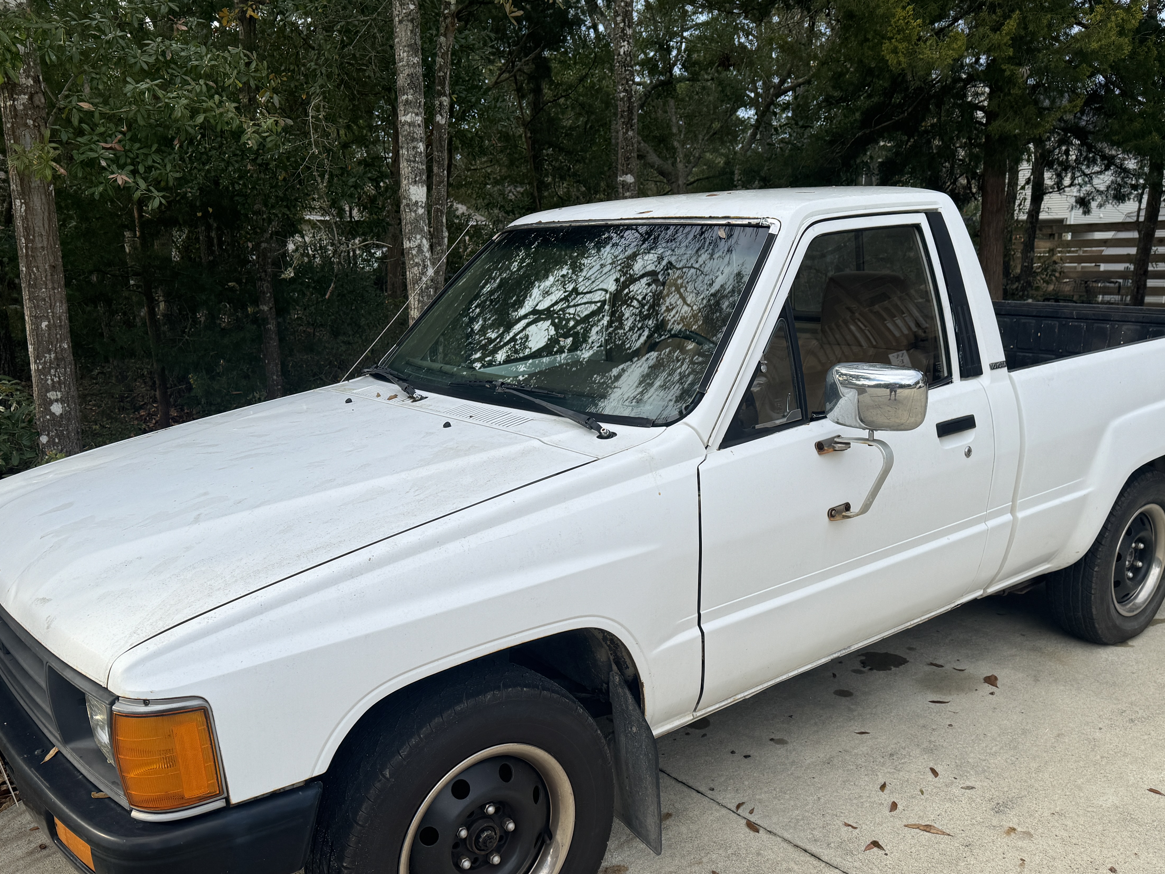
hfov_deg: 58.3
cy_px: 481
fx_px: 1043
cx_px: 581
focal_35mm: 31
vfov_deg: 45.4
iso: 80
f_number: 1.78
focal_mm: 6.86
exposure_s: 1/1678
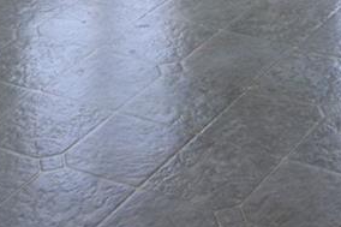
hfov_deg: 15.0
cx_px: 462
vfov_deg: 8.0
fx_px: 1231
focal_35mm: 130
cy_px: -583
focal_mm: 12
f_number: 6.3
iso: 400
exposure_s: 1/160
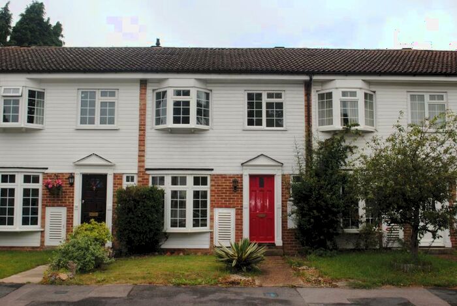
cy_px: 153
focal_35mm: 39
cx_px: 228
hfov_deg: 49.5
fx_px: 496
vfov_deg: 34.3
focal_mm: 26
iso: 100
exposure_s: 1/200
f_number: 8
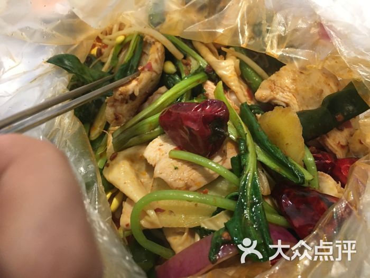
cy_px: 139
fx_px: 310
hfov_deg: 61.7
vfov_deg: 48.2
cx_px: 185
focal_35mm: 29
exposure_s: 1/33
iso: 200
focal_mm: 4.15
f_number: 2.2
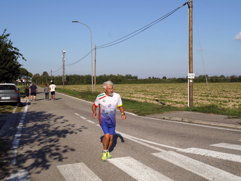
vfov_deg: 33.6
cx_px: 133
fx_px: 299
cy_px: 92
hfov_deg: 43.8
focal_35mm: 43
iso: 100
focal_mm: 26
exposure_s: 1/250
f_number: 11
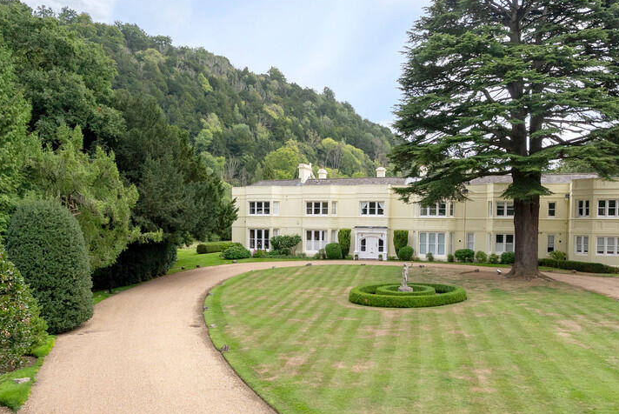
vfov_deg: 53.5
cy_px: 243
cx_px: 323
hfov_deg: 74.3
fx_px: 408
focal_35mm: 24
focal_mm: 16.5
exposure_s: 1/1250
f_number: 7.1
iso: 800
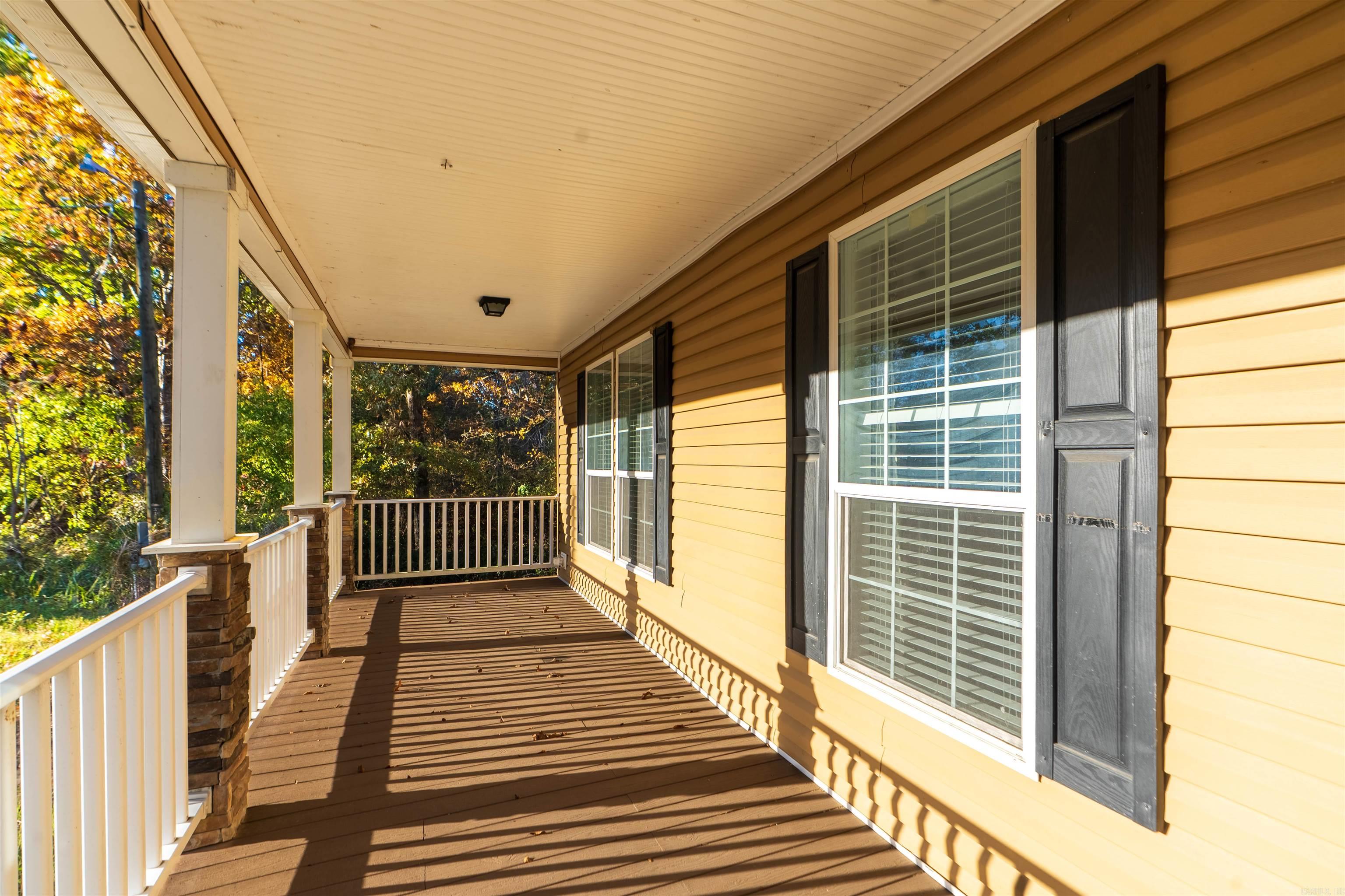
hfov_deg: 96.7
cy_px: 448
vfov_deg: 73.7
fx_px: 598
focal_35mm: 16
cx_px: 672
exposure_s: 1/2000
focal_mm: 16
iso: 100
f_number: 8
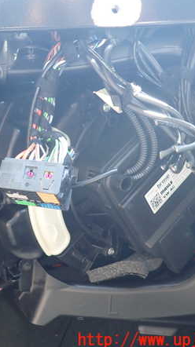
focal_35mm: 37
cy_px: 174
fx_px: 341
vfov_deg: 54.0
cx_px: 20
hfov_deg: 30.5
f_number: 2
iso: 200
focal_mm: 4.5
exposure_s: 1/50
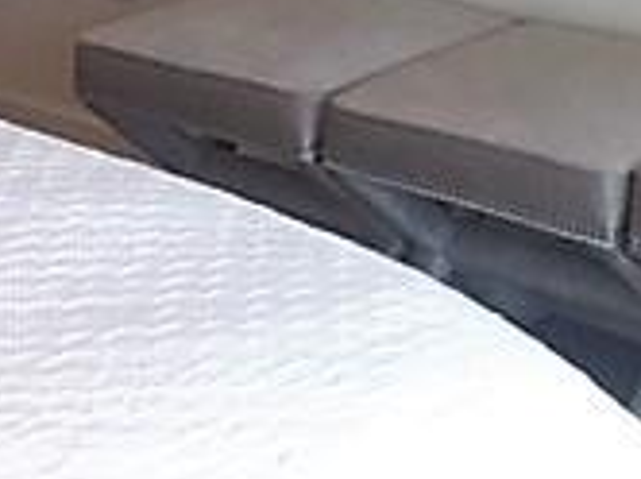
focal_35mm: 112
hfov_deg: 17.4
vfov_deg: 12.1
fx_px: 2071
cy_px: -386
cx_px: 525
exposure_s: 1/30
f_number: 2.2
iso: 40
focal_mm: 4.15
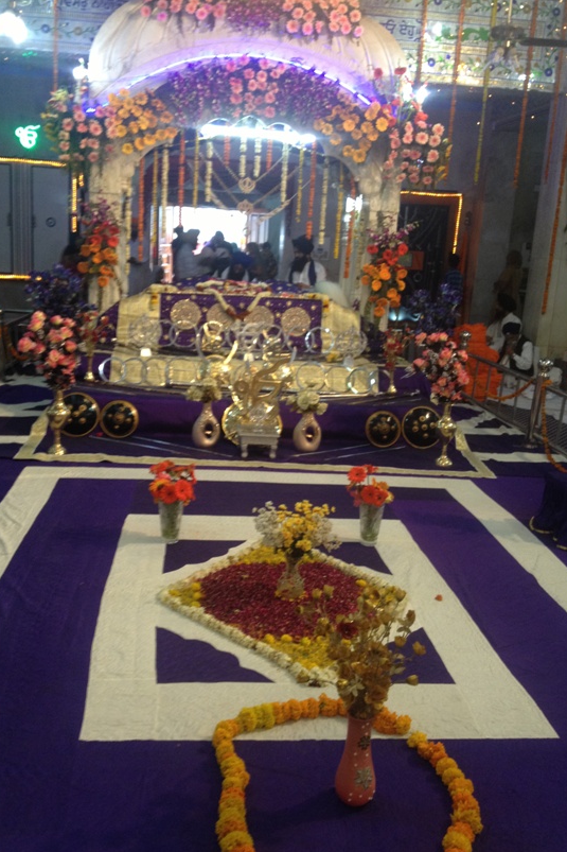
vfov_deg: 51.9
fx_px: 874
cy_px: 422
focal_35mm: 37
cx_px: 262
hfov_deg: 35.9
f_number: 2.4
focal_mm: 4.28
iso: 100
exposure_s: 1/20
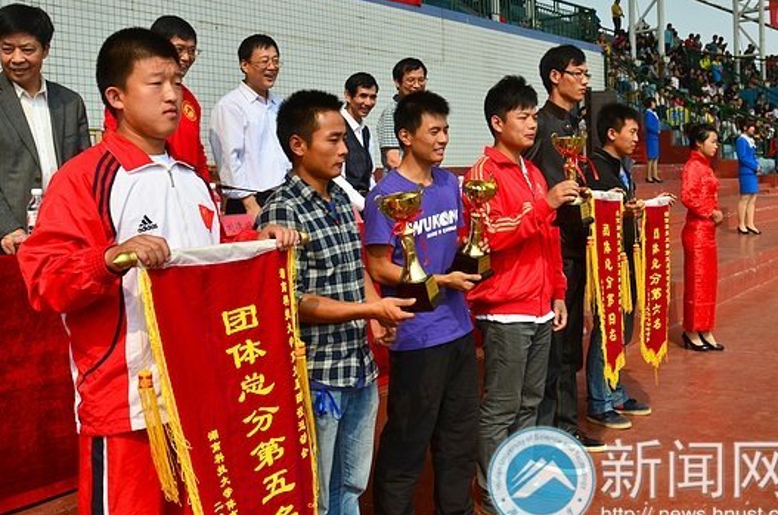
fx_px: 884
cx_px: 362
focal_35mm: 41
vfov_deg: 32.5
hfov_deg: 47.5
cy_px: 256
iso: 200
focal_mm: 24
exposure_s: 1/250
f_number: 11
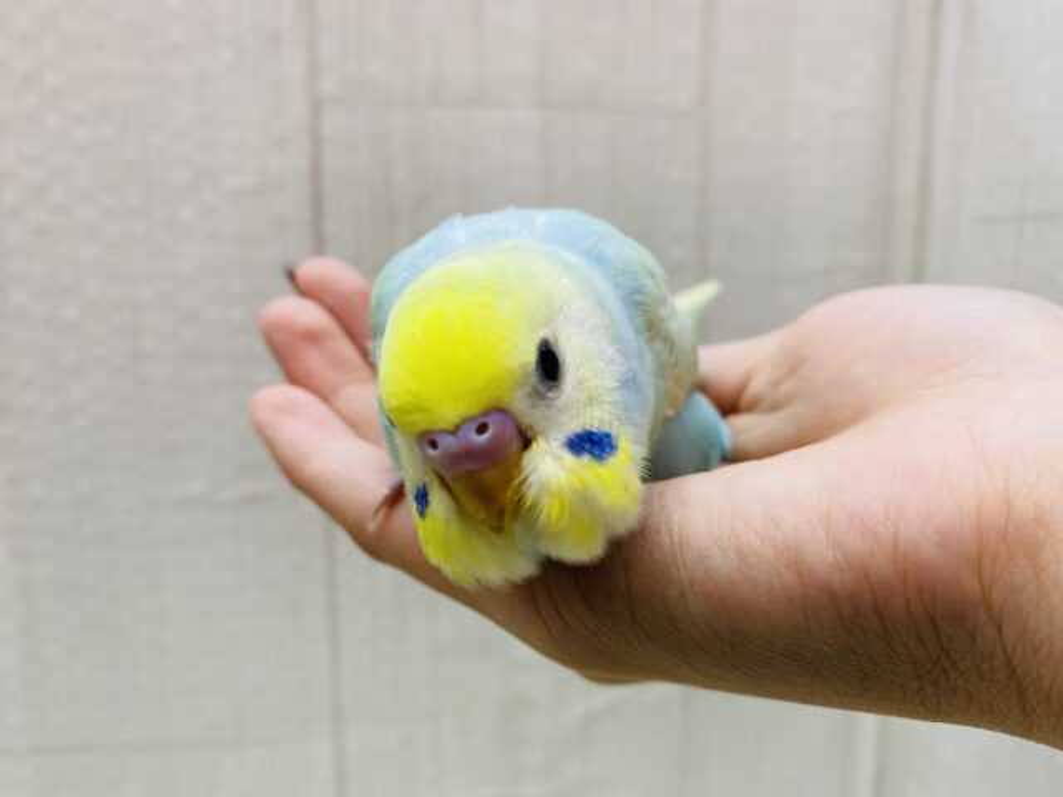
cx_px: 532
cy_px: 398
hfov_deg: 69.4
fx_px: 768
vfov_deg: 54.9
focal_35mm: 25
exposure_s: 1/100
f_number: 1.8
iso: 64
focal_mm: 4.25
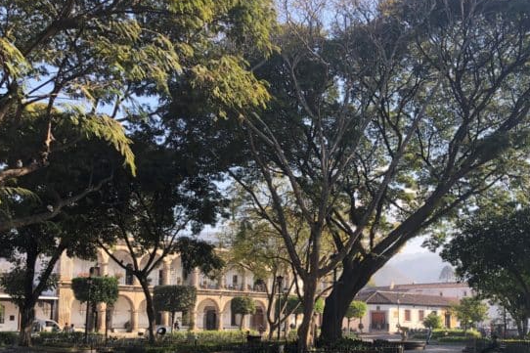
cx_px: 329
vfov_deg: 30.6
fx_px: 633
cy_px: 265
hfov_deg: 45.1
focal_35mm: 43
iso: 20
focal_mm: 3.99
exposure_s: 1/284
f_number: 1.8
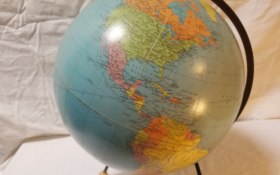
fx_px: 214
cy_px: 87
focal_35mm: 28
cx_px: 139
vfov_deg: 44.5
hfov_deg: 66.5
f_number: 1.7
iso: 50
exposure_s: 1/161
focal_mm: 4.25
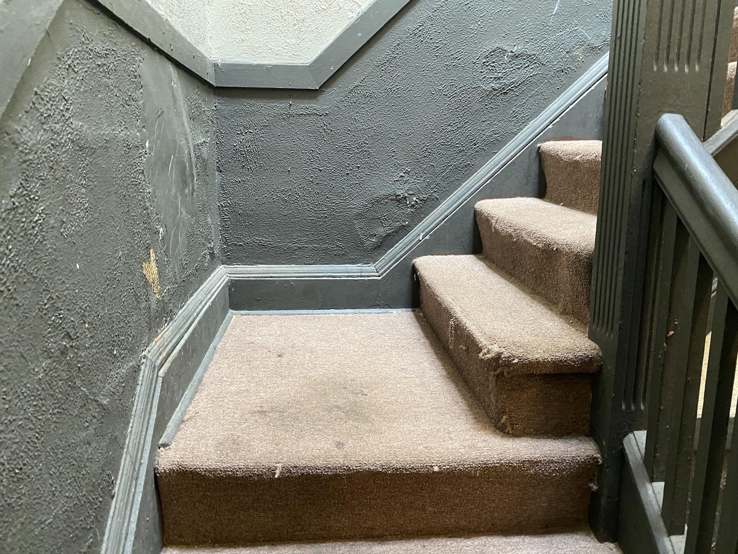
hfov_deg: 67.3
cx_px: 369
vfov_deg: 53.1
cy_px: 277
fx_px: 554
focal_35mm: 26
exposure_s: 1/60
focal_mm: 4.25
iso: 320
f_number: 1.8
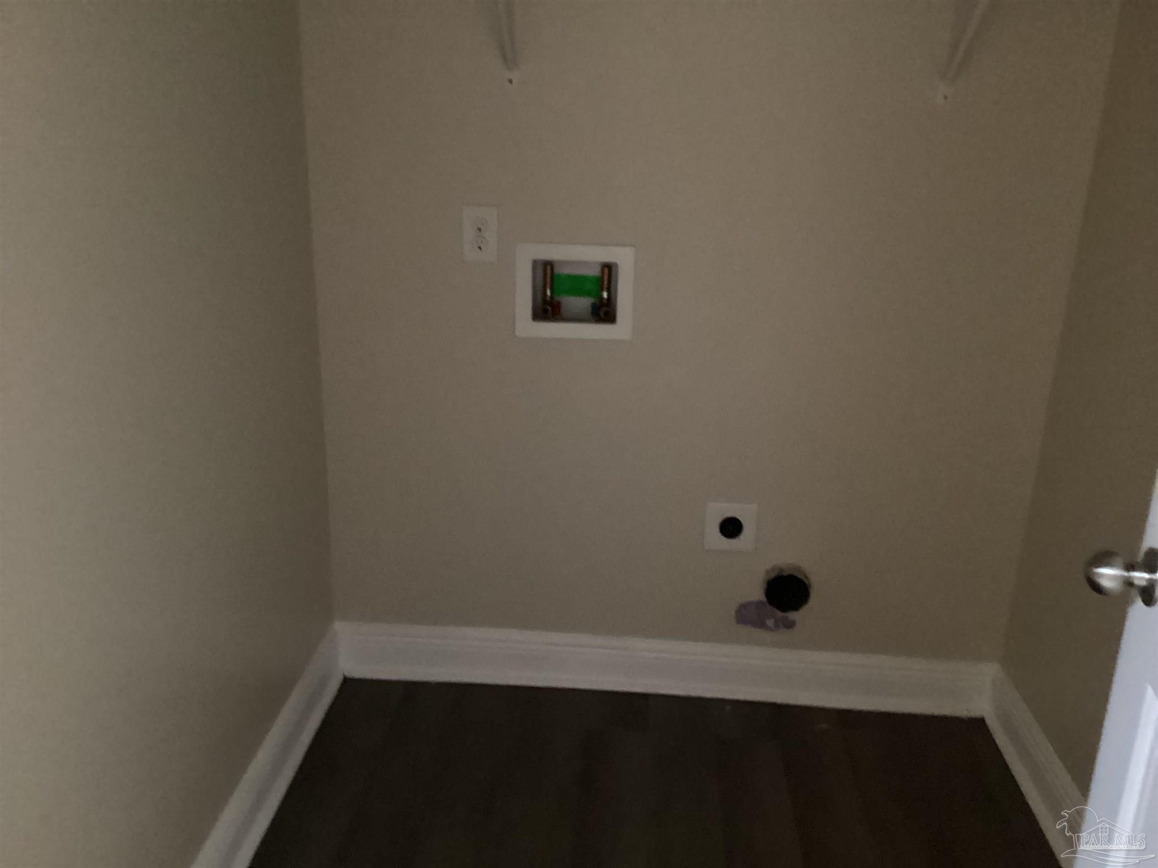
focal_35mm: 31
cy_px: 434
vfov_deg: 45.4
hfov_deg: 58.4
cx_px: 579
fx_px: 1037
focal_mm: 3.3
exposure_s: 1/15
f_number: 2.4
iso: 800
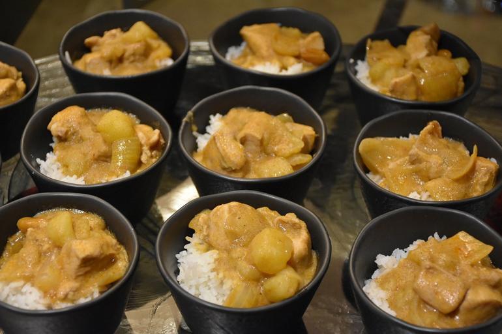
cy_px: 167
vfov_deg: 18.9
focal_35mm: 72
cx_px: 251
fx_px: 1003
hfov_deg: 28.1
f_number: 4.5
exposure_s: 1/60
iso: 2800
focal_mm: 48
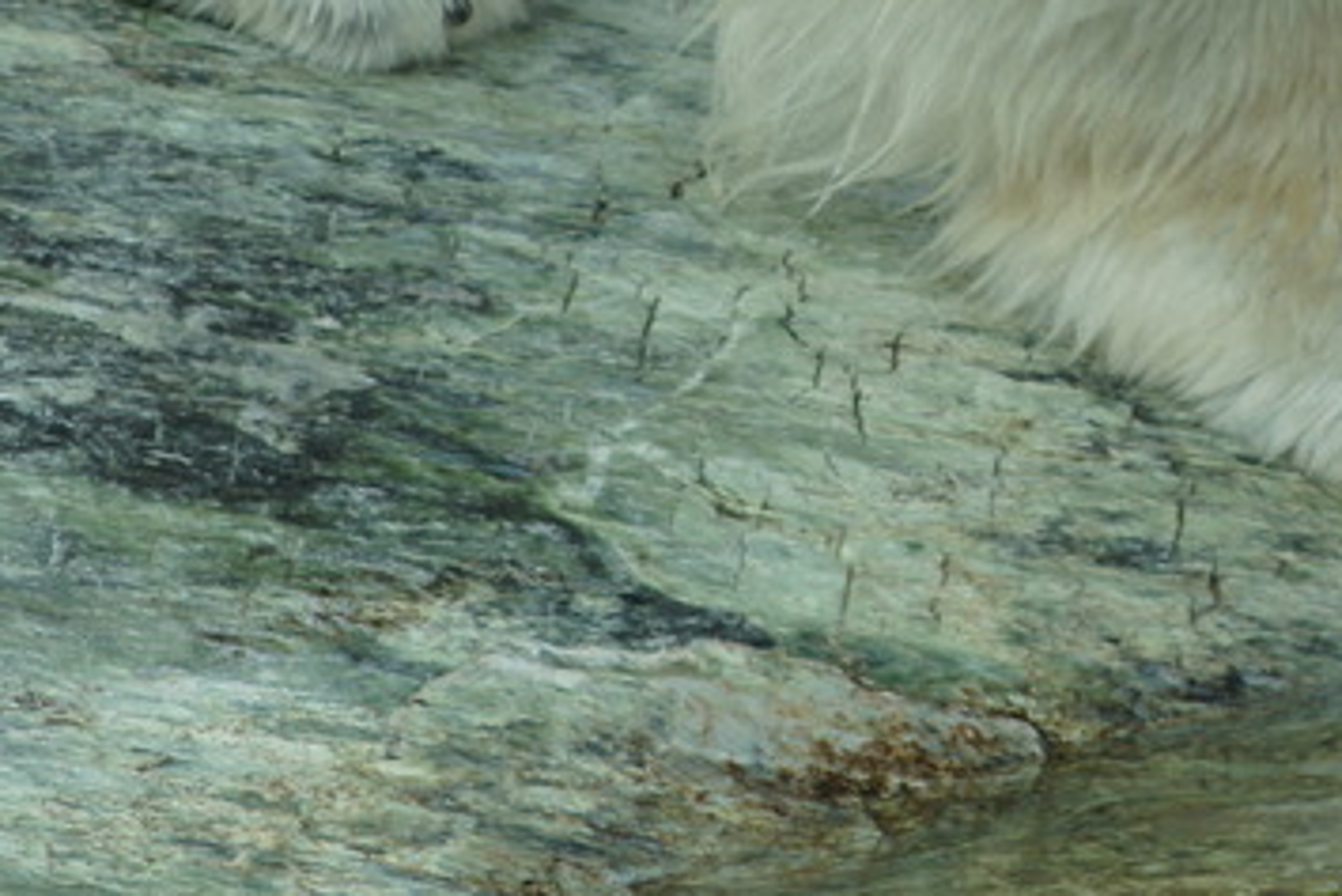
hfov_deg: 3.1
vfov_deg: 2.1
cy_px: -280
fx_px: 24537
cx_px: 2019
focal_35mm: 658
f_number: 6.3
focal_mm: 130
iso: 200
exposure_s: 1/500
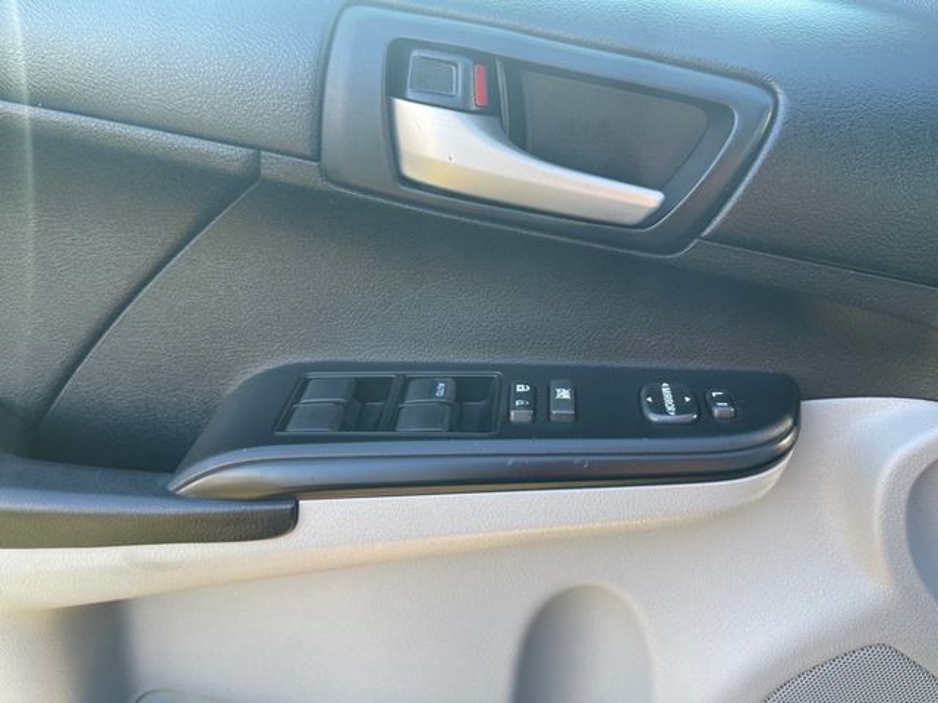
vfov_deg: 53.1
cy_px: 352
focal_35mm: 26
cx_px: 469
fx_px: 705
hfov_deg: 67.3
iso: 32
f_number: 1.6
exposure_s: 1/128
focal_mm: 5.1
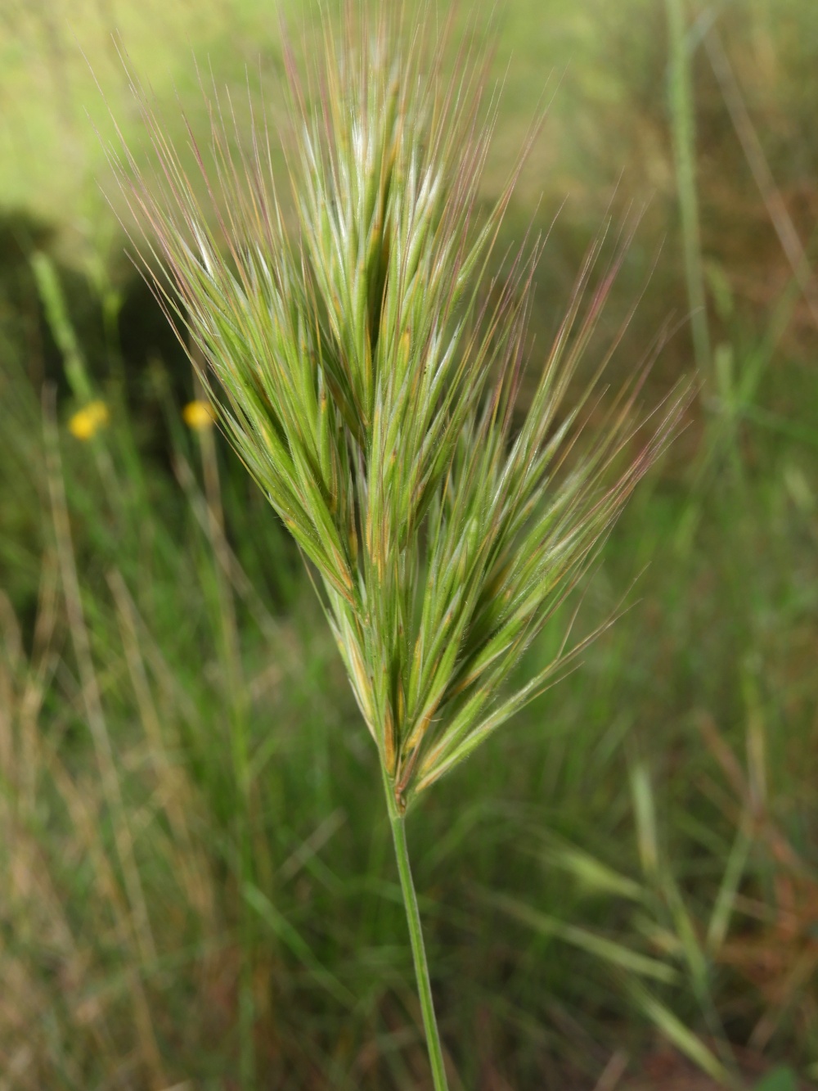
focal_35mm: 50
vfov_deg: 38.2
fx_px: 1575
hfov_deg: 29.1
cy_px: 546
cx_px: 409
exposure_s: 1/100
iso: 100
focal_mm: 9
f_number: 5
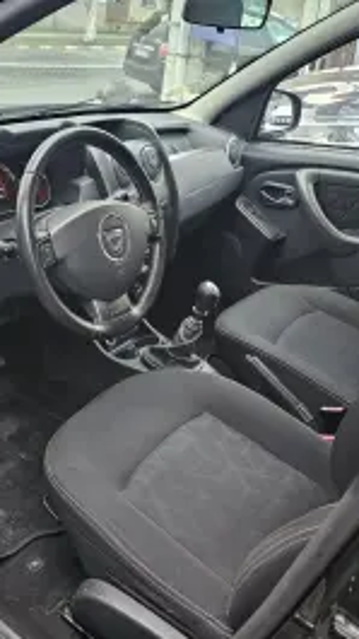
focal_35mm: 34
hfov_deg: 33.5
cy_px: 323
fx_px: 576
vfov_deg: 58.0
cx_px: 67
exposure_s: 1/120
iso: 1000
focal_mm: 6.3
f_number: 1.7
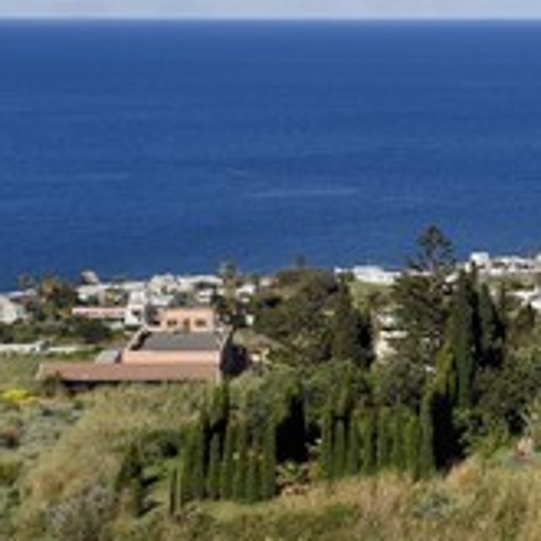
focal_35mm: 119
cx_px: 390
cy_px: 203
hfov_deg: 14.6
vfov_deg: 14.6
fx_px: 2104
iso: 200
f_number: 11
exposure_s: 1/400
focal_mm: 55
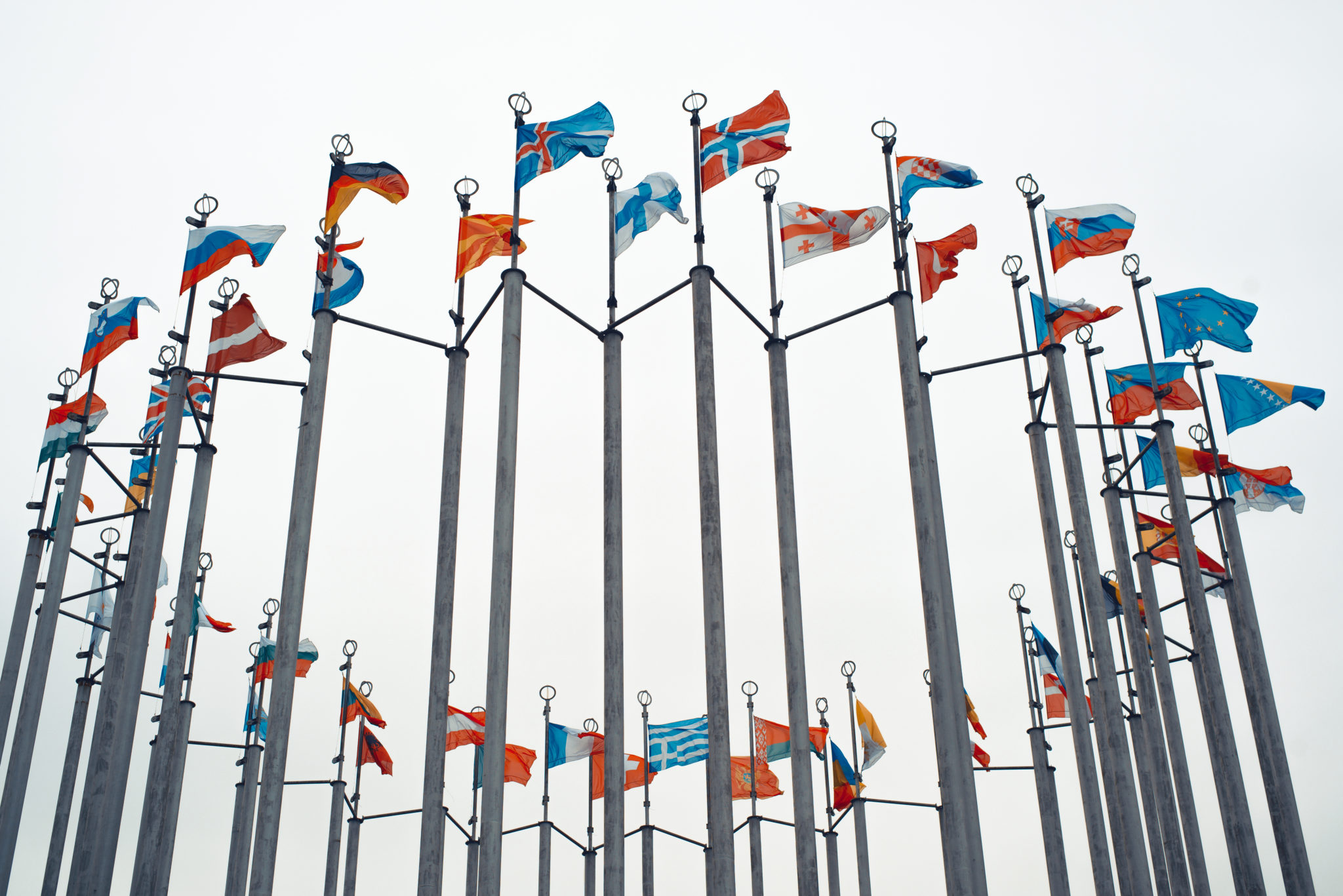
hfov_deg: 39.6
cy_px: 448
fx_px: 1866
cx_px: 672
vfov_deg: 27.0
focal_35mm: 50
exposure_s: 1/400
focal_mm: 50
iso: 125
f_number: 4.5
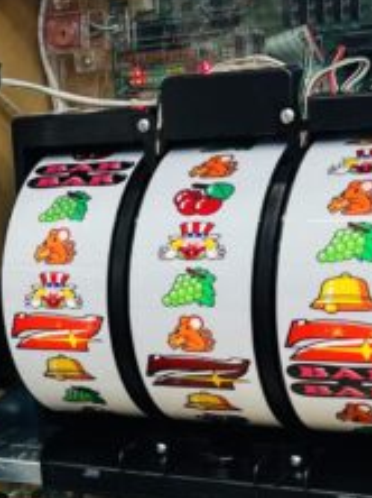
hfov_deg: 16.7
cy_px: 434
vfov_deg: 22.3
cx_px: -27
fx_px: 1235
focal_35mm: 86
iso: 125
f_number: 1.5
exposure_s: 1/100
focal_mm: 5.7
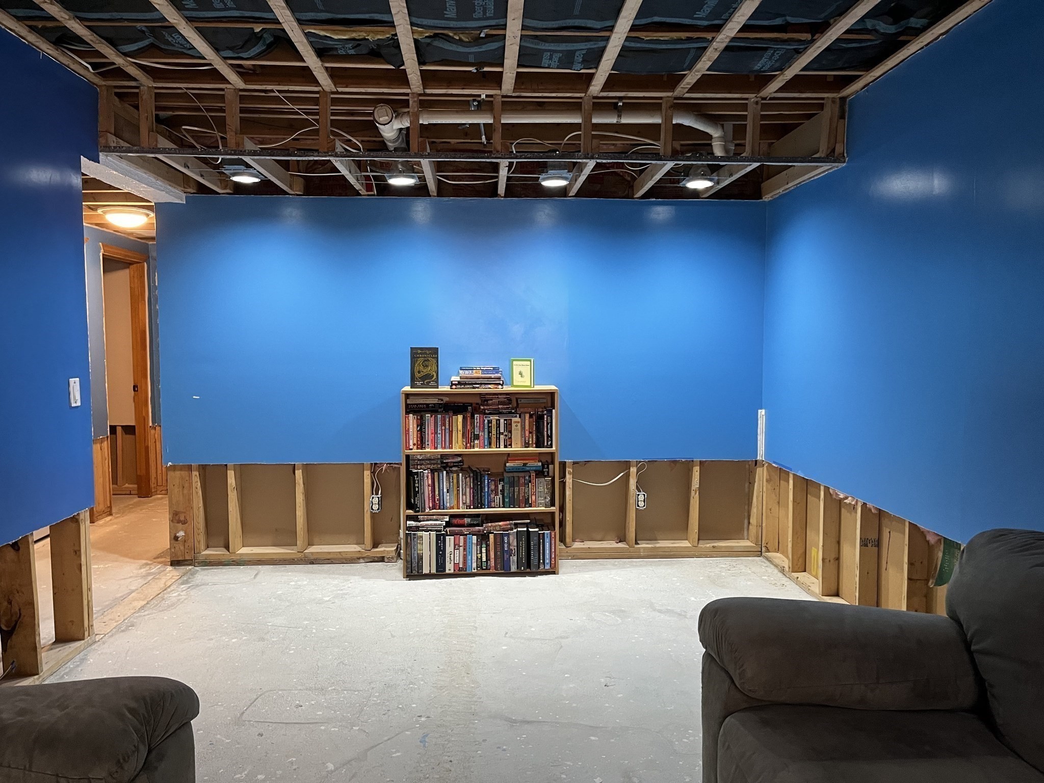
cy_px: 392
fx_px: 784
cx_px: 522
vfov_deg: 53.1
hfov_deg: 67.3
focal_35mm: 26
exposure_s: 1/60
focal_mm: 5.1
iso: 250
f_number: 1.6
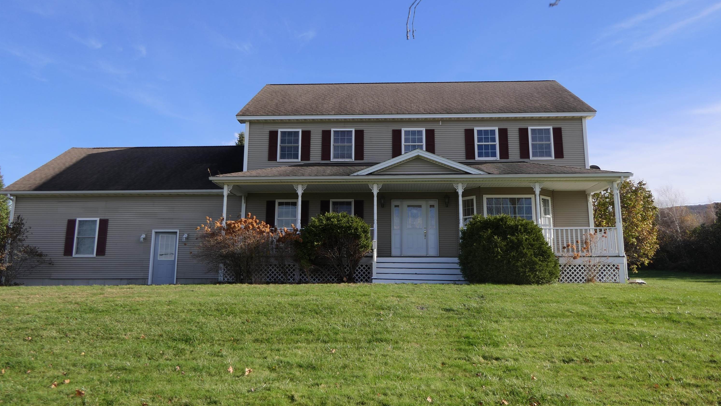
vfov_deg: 42.9
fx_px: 516
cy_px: 189
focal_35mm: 27
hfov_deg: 69.8
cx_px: 371
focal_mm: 8.8
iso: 125
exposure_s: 1/640
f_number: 4
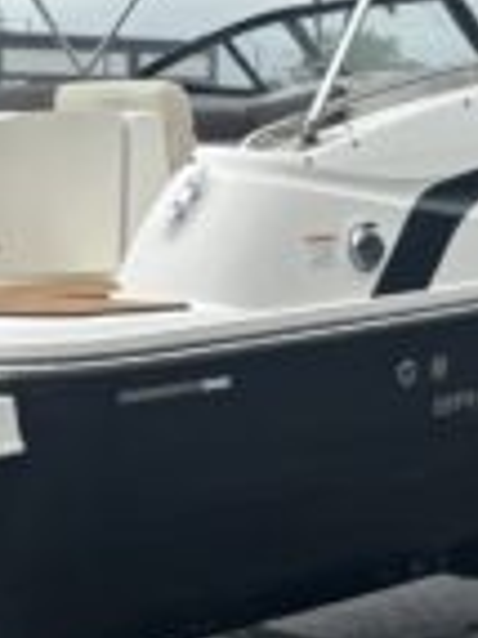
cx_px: 42
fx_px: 1789
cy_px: 299
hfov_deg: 15.0
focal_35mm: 97
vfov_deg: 20.2
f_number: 1.6
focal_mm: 5.96
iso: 50
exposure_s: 1/1845
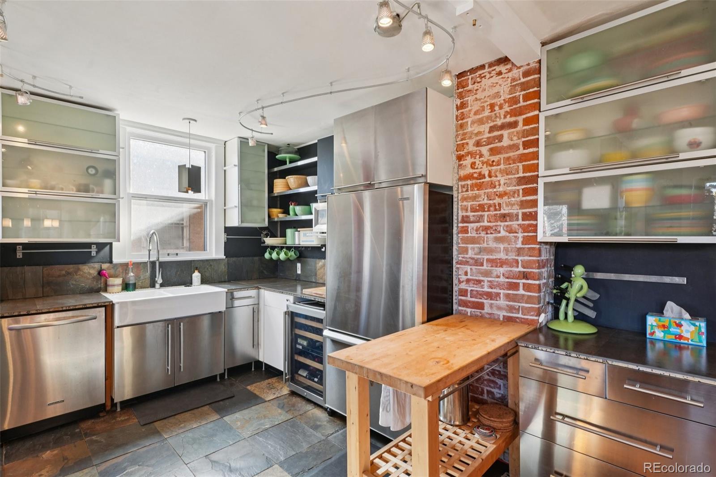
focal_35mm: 16
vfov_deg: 72.0
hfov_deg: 95.0
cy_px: 238
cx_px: 358
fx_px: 328
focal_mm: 11
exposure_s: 1/20
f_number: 8
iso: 400
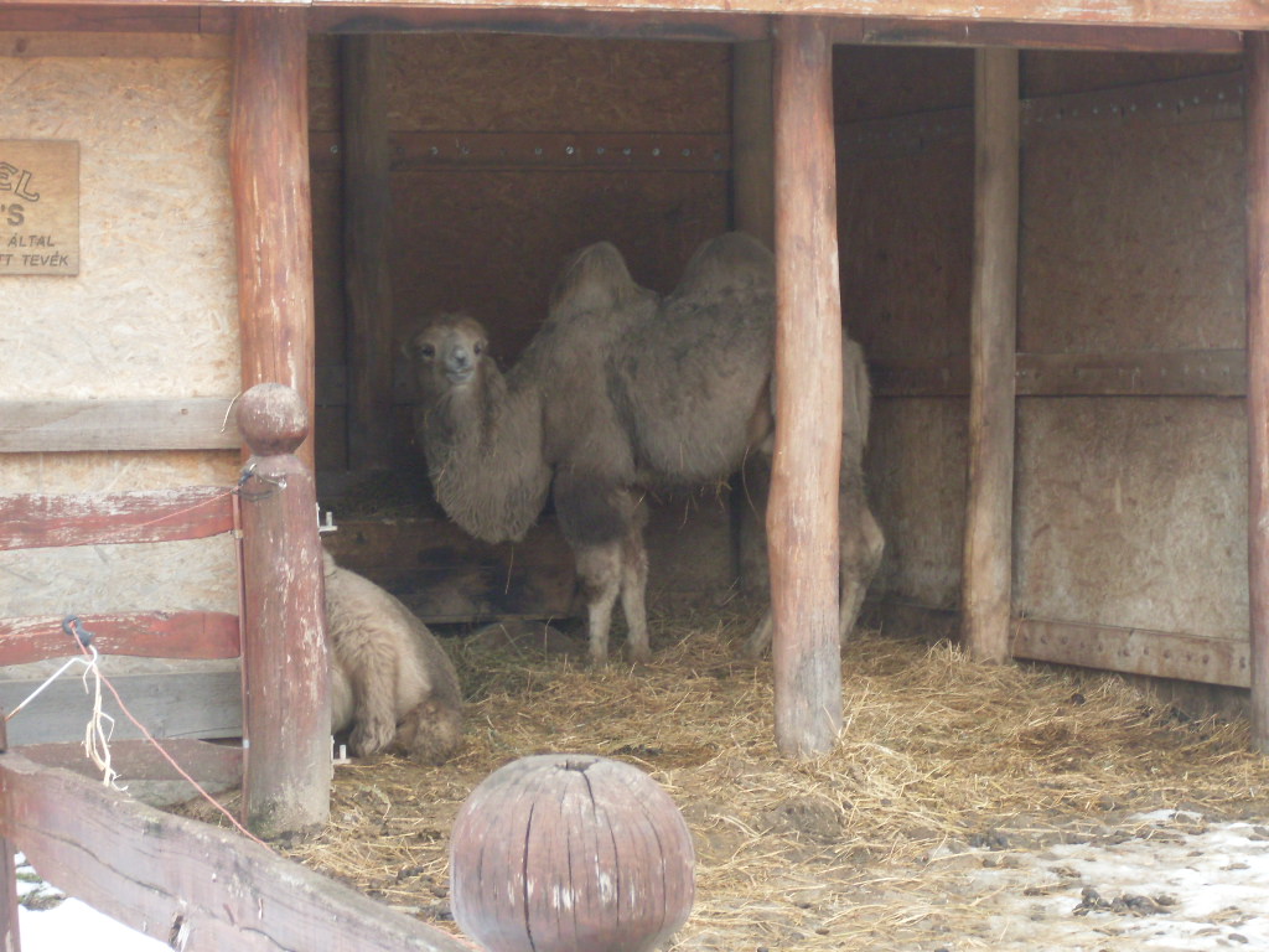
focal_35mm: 114
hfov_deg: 17.3
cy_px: 476
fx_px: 4179
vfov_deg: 13.0
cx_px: 634
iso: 160
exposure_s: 1/60
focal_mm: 18.9
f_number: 5.2
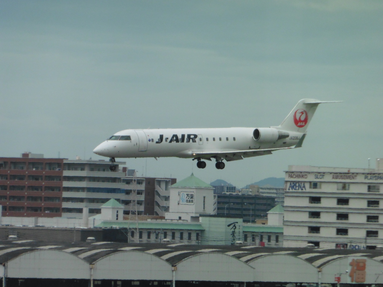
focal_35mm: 409
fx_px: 4525
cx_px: 192
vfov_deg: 3.6
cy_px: 144
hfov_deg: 4.8
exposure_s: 1/2000
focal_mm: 73.1
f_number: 6
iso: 400
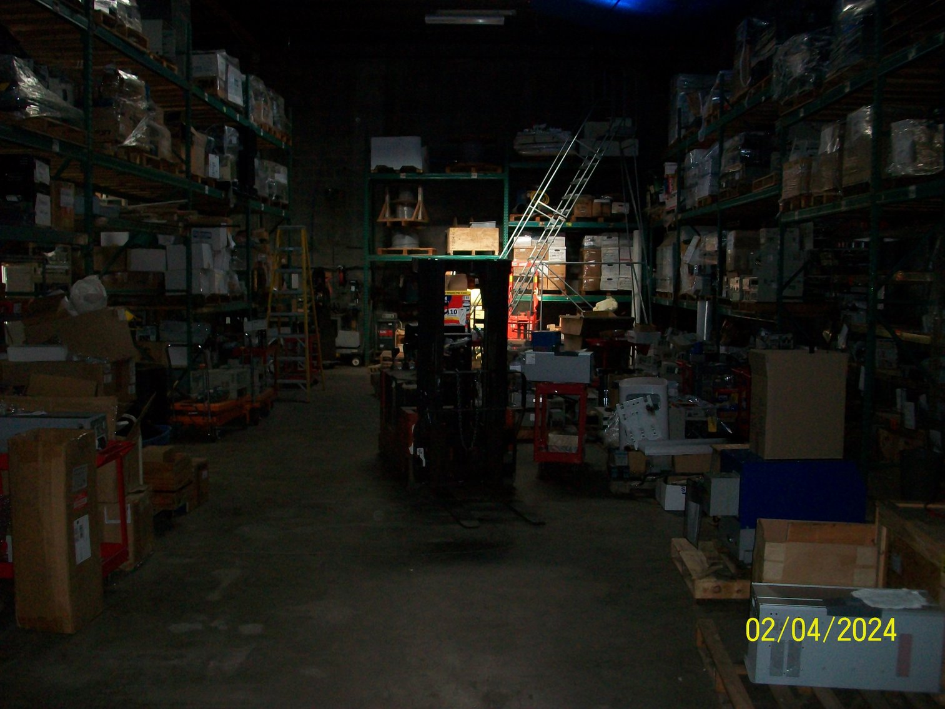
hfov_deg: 54.0
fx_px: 928
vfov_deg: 41.8
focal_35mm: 34
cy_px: 354
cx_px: 472
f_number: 2.8
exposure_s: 1/60
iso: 160
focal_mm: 5.7
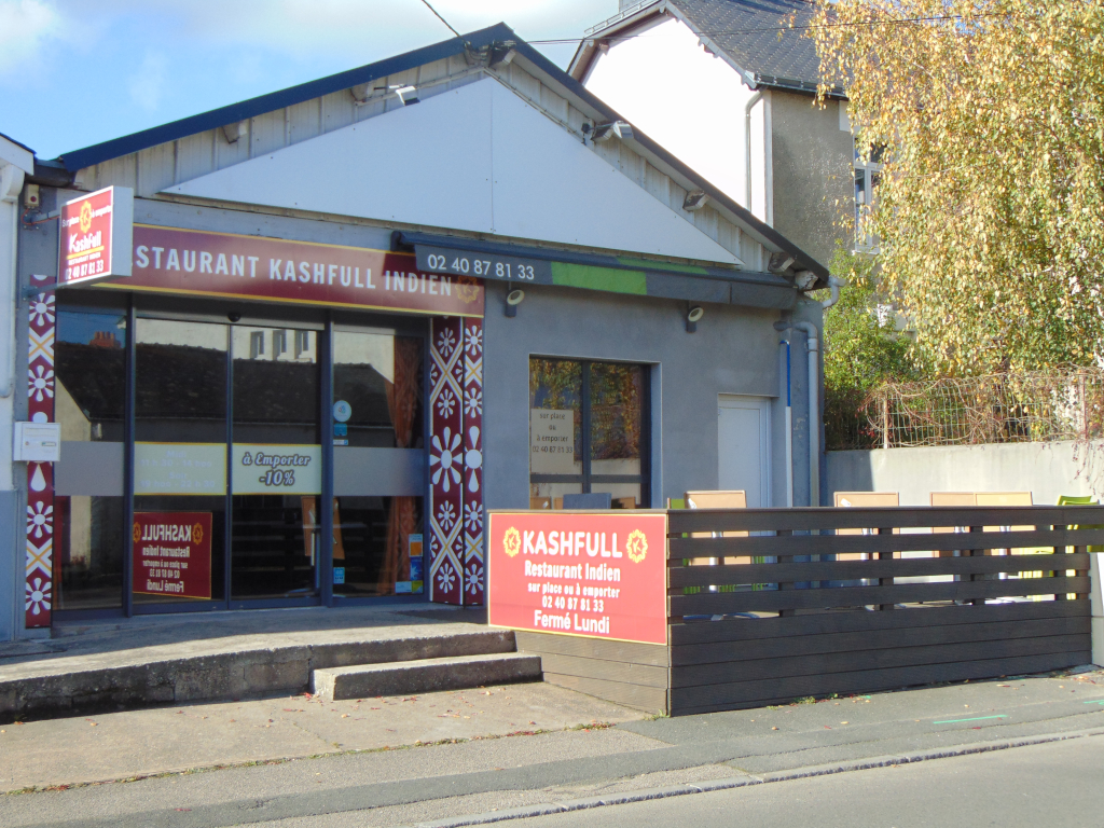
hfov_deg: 38.2
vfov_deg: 29.1
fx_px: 1595
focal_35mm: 50
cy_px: 414
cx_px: 552
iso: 80
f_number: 3.5
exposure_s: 1/500
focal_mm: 9
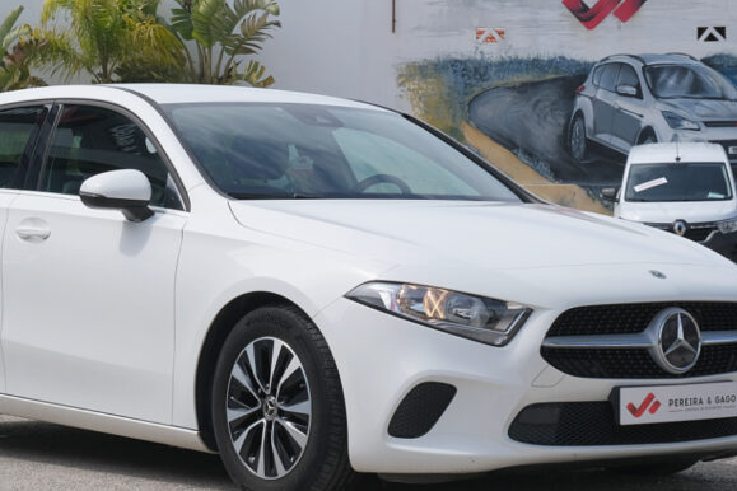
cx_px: 316
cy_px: 307
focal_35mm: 115
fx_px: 2354
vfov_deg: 11.9
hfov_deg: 17.8
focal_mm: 43.2
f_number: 9
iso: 160
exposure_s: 1/400
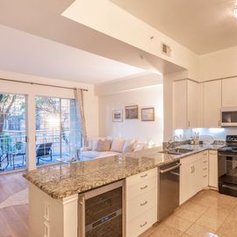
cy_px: 120
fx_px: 170
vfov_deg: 69.6
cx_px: 127
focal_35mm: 22
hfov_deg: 69.5
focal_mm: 14
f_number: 4.5
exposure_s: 1/50
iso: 800
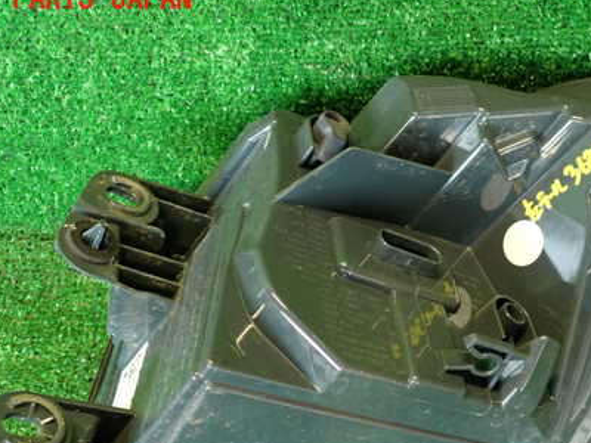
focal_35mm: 48
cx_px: 366
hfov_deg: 39.4
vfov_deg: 29.9
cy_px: 313
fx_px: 820
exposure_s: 1/30
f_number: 2.4
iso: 320
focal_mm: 5.79
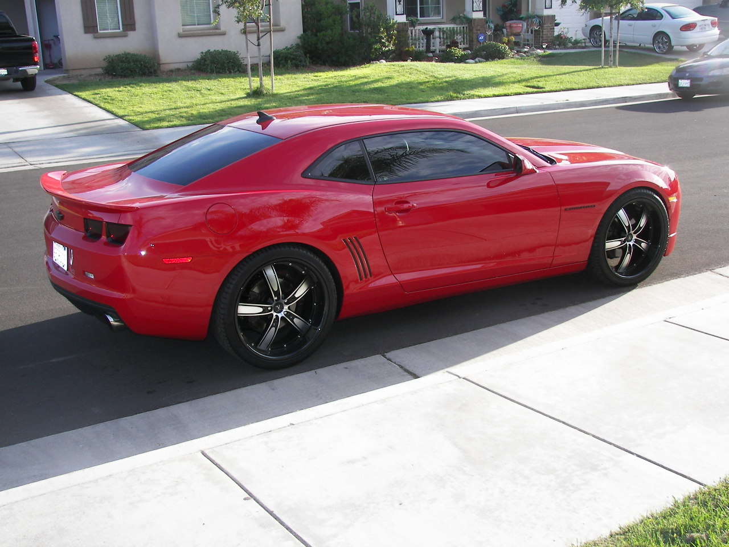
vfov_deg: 31.5
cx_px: 364
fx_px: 969
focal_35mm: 46
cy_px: 274
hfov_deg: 41.2
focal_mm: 7.6
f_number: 2.8
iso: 50
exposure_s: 1/200
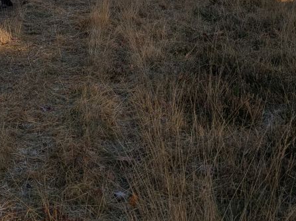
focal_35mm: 69
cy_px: -96
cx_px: 58
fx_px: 590
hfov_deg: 27.6
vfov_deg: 19.1
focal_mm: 6.9
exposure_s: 1/778
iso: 22
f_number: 1.68
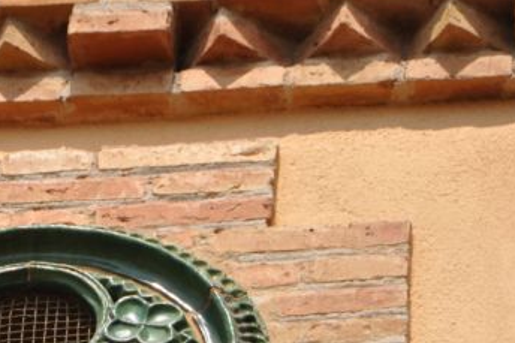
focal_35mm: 697
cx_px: 18
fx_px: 9966
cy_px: 383
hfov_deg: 3.0
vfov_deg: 2.0
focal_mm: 200
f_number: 7.1
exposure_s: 1/800
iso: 200
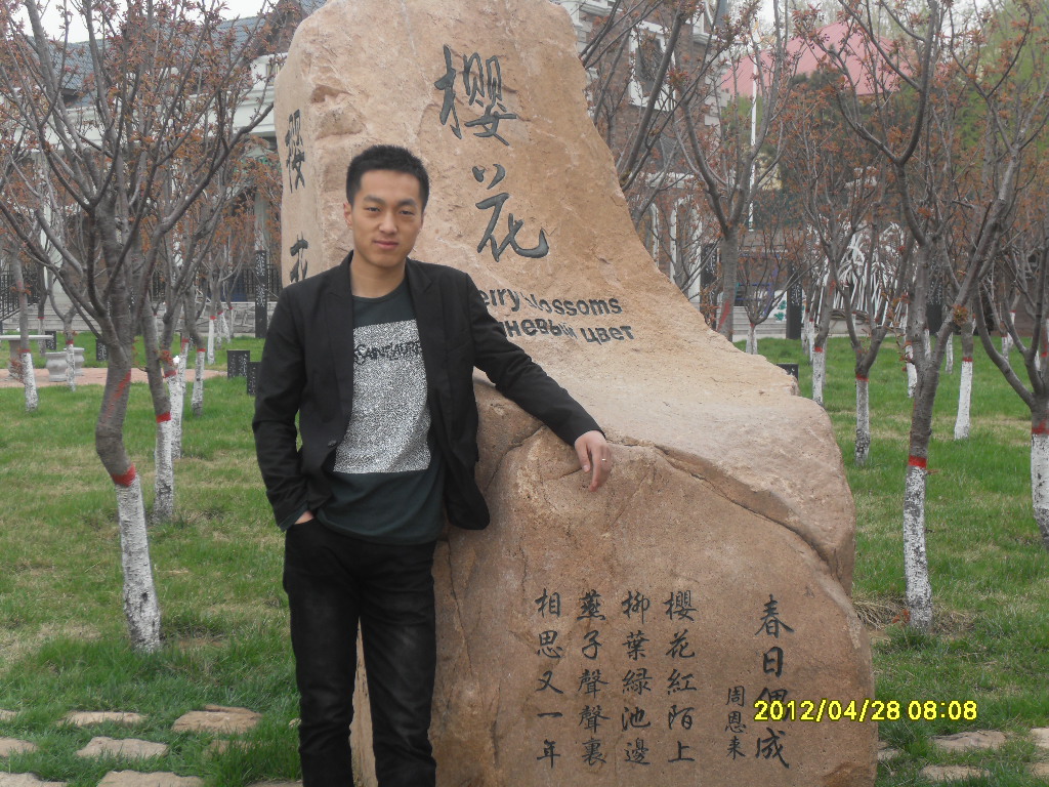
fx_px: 1667
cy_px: 394
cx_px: 524
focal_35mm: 55
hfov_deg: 34.9
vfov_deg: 26.6
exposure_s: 1/125
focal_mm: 11.8
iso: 100
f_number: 4
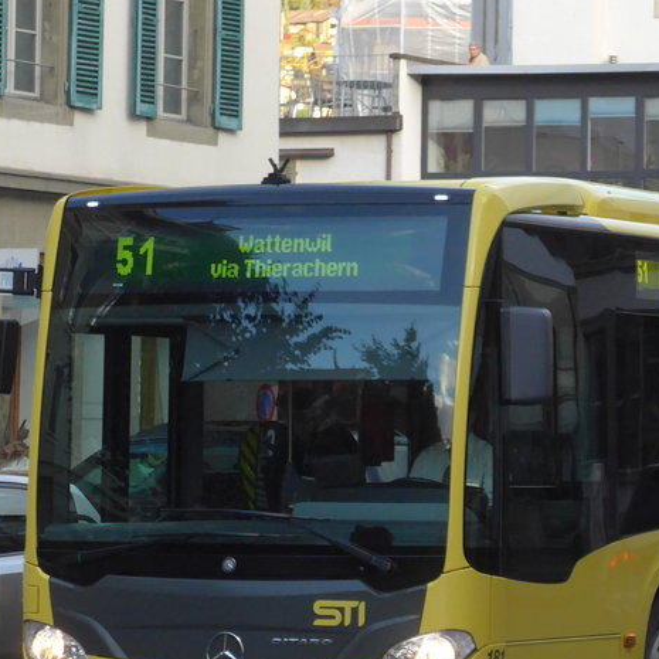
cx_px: 405
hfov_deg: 7.4
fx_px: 5062
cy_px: 286
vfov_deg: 7.4
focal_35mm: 235
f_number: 4.8
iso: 320
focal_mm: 20.4
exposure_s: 1/320
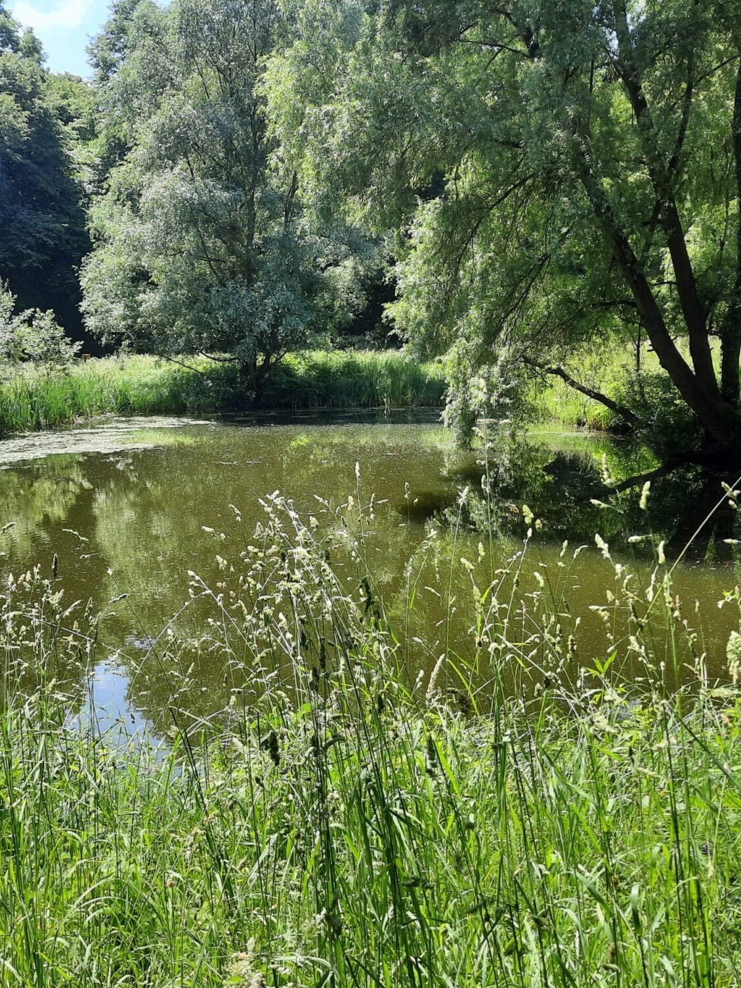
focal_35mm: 34
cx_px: 311
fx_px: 971
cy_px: 497
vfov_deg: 54.0
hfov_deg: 41.7
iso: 32
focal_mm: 4.6
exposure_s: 1/340
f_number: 2
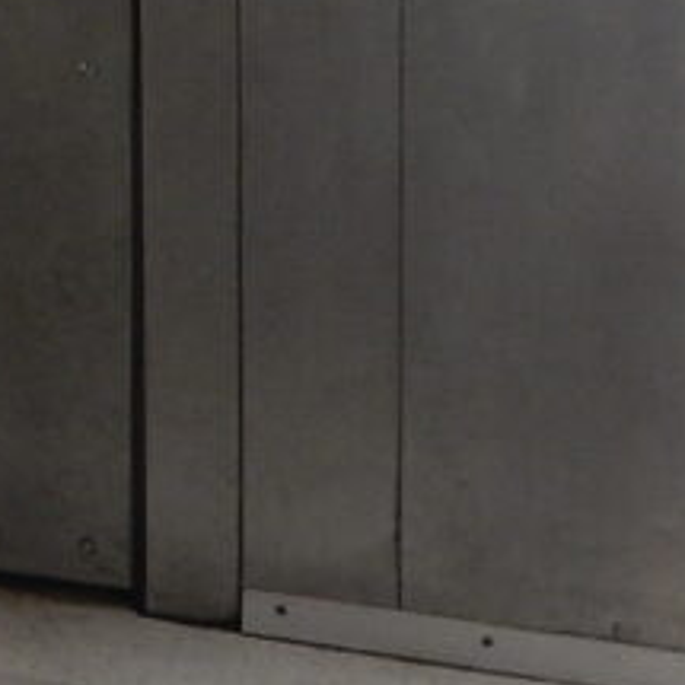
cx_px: -449
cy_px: -172
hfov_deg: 15.4
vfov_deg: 16.4
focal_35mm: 101
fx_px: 2261
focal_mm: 4.3
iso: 280
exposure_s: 1/30
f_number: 2.8
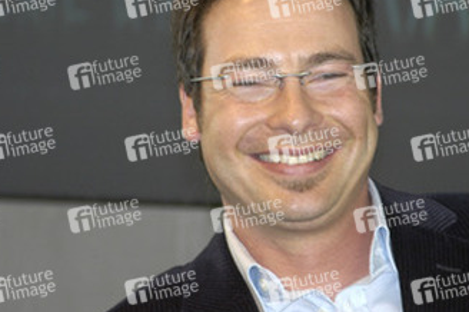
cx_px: 267
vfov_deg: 2.2
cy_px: 109
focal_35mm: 618
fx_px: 8043
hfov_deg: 3.3
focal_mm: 300
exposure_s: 1/125
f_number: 6.3
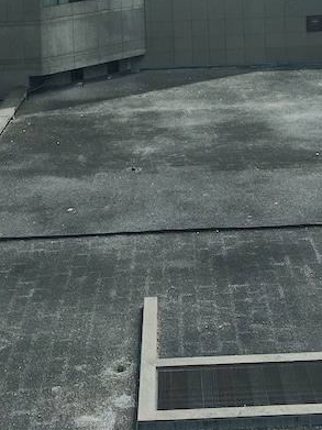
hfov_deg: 19.4
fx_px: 943
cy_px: -120
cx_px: 184
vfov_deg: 23.0
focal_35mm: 76
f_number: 2.2
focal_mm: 4.15
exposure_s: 1/1068
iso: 25
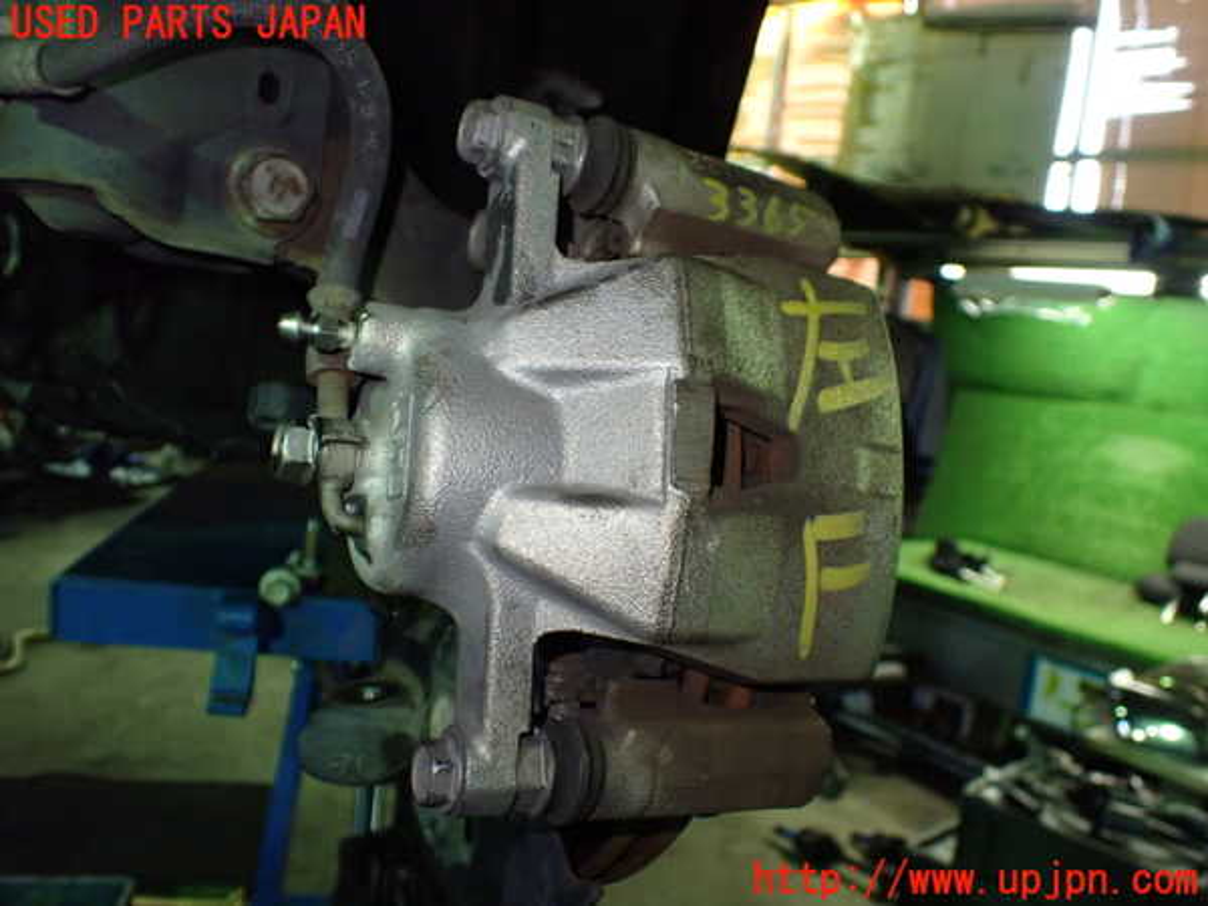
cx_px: 604
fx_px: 1047
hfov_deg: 60.0
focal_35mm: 30
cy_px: 453
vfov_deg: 46.8
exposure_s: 1/100
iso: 800
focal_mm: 5.4
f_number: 2.3
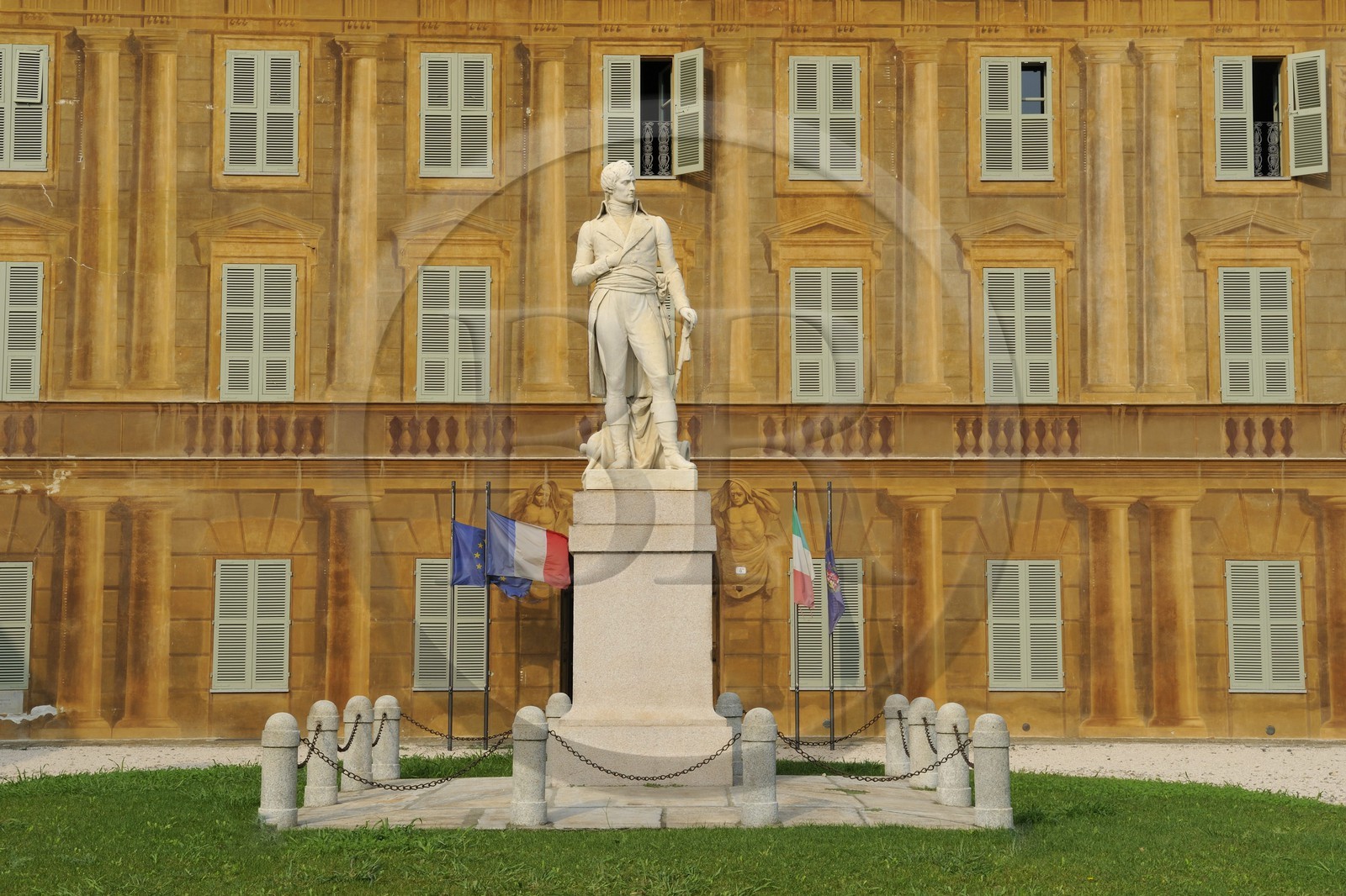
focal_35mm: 50
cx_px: 673
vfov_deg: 27.0
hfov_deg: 39.6
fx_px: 1869
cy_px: 448
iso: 200
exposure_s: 1/160
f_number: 14
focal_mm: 50
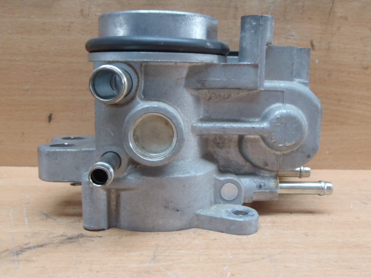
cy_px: 139
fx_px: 397
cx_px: 186
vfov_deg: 38.7
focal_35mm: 37
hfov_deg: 50.1
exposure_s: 1/6
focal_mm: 6.64
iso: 200
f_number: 4.7
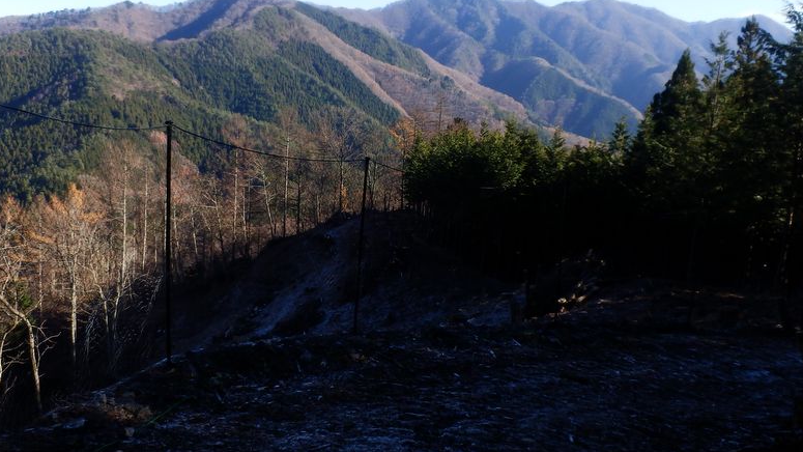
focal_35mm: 27
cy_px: 142
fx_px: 575
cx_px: 405
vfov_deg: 42.2
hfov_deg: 69.9
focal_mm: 4.2
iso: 80
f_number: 3
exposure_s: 1/400
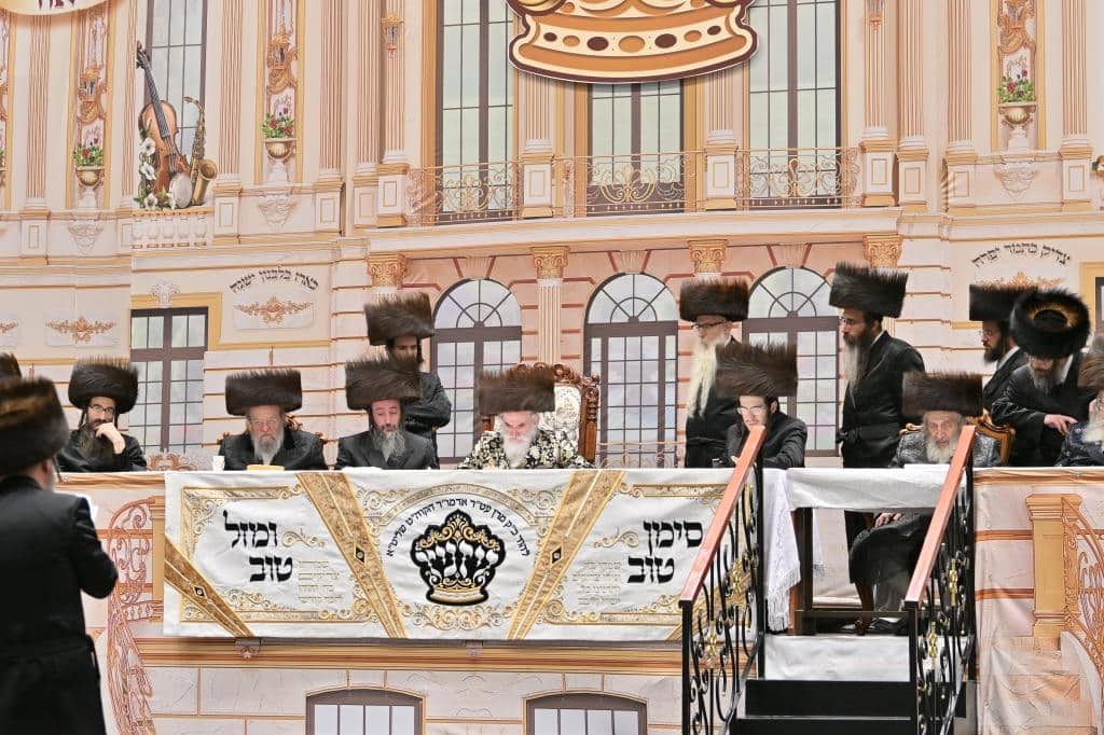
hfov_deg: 19.5
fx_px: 3219
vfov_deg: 13.0
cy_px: 368
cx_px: 552
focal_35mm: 105
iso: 200
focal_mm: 70
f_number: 2.8
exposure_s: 1/250
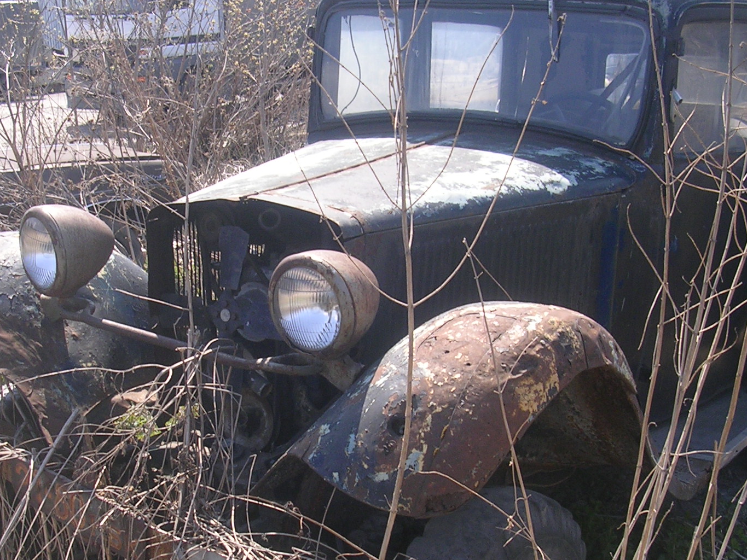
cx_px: 332
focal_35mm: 57
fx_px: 1230
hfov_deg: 33.7
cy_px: 390
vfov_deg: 25.5
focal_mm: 5.8
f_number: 2.8
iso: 50
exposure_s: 1/343
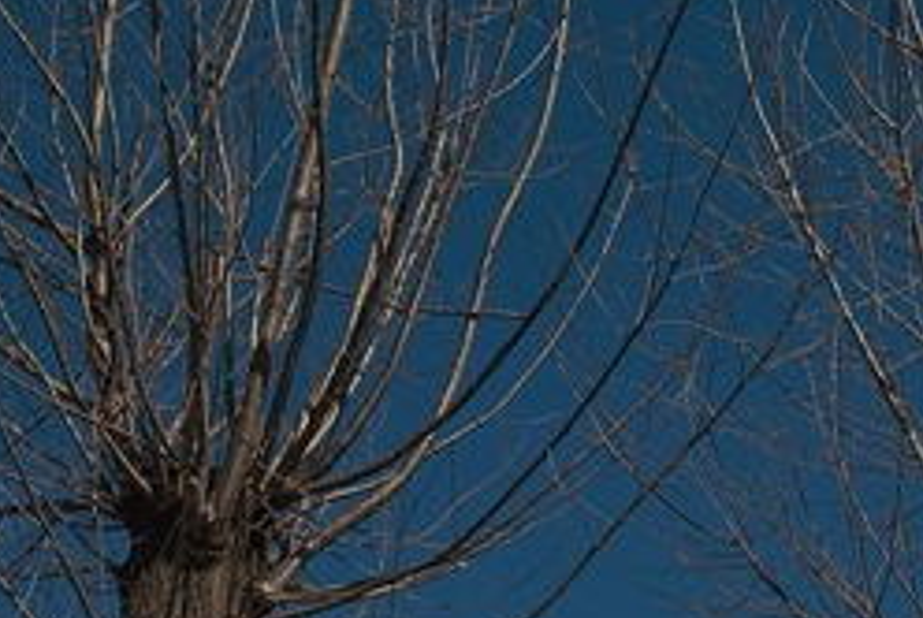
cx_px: 510
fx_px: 3388
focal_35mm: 132
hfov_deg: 15.5
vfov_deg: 10.4
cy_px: 382
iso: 100
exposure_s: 1/1000
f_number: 8
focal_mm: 24.2
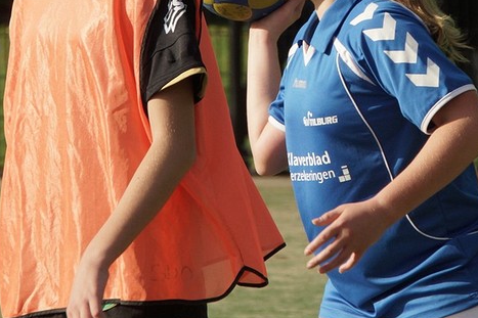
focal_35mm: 460
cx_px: 255
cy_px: 32
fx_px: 6105
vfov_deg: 3.0
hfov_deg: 4.5
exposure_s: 1/640
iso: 200
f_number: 7.1
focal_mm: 140
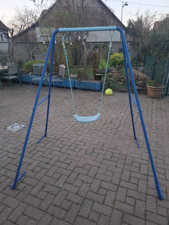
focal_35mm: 23
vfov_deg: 73.9
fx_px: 150
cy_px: 112
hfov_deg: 58.9
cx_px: 84
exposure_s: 1/100
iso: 50
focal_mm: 5.54
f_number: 1.8
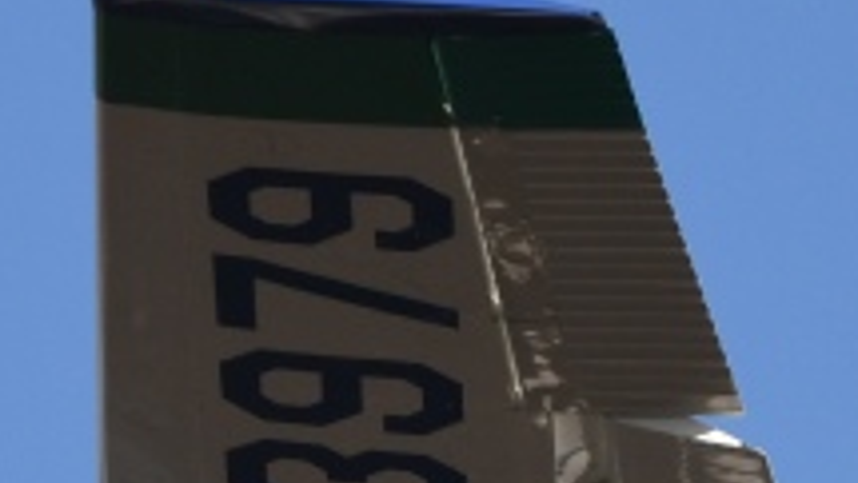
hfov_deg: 1.1
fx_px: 45962
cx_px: 1109
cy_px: 1188
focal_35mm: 2020
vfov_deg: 0.6
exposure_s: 1/1250
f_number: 8
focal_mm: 270
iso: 400
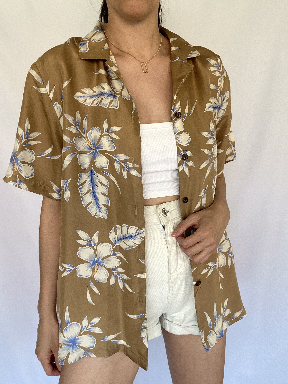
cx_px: 144
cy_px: 192
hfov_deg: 46.8
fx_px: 333
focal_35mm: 30
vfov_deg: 60.0
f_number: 2.2
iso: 100
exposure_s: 1/78
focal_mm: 2.71
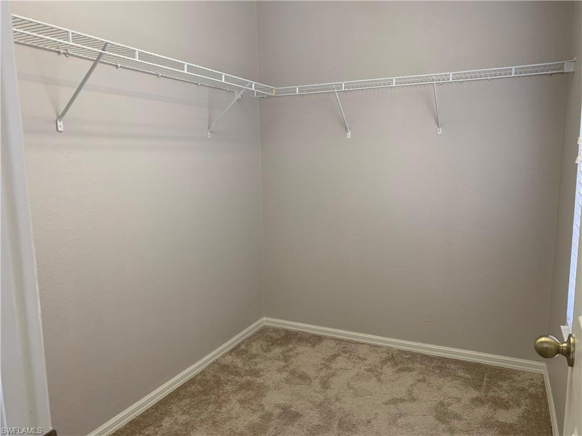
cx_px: 291
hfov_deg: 67.3
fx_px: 437
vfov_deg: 53.1
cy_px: 218
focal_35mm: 26
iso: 64
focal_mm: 4.25
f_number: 1.8
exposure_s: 1/60
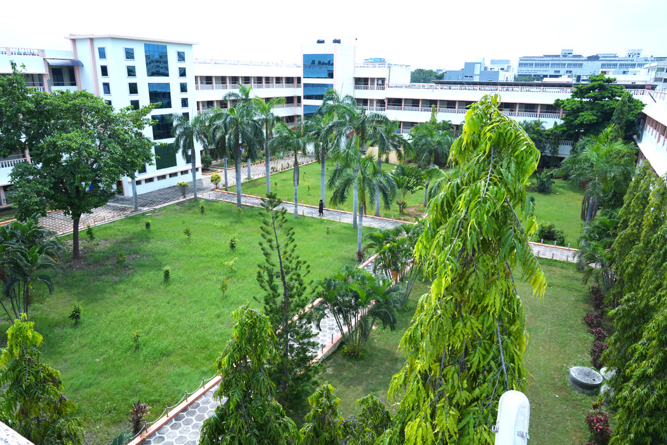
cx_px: 334
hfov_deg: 73.7
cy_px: 222
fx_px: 445
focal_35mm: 24
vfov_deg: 53.1
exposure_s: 1/160
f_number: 16
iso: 100
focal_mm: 24
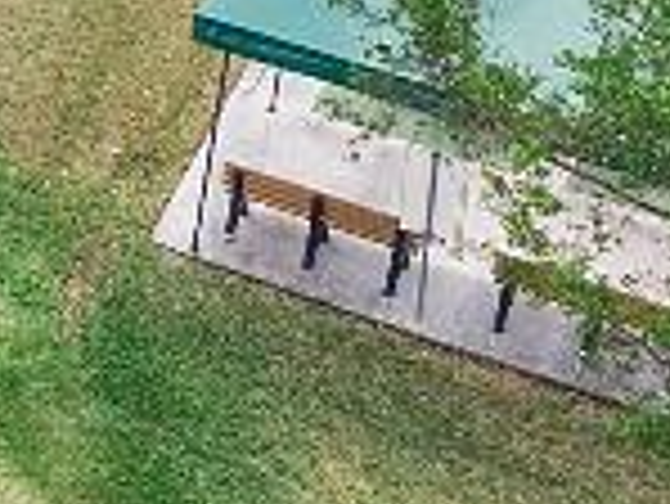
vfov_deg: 8.5
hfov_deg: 10.3
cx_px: -958
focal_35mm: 165
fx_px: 3196
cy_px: -518
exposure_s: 1/1000
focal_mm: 4.39
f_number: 2.8
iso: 100
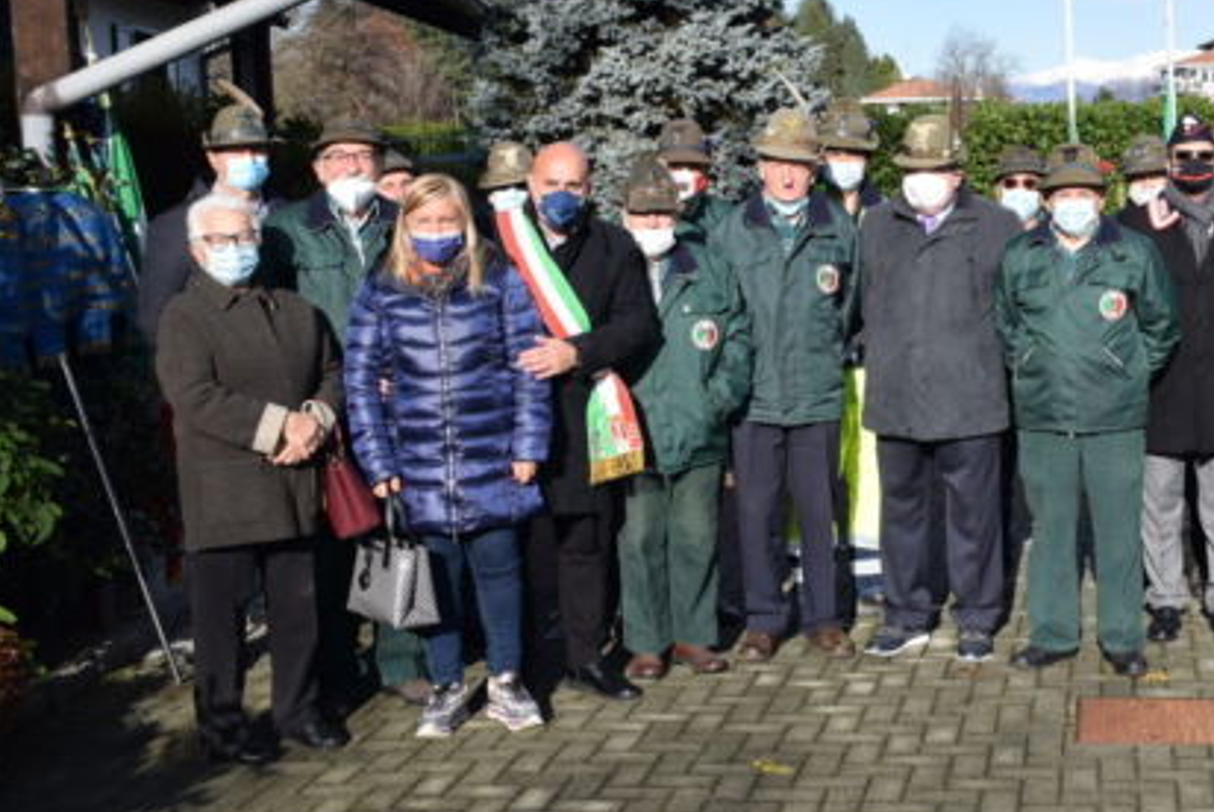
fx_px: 1917
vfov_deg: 23.8
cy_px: 271
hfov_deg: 33.9
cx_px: 994
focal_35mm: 57
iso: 200
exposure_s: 1/320
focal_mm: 23
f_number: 9
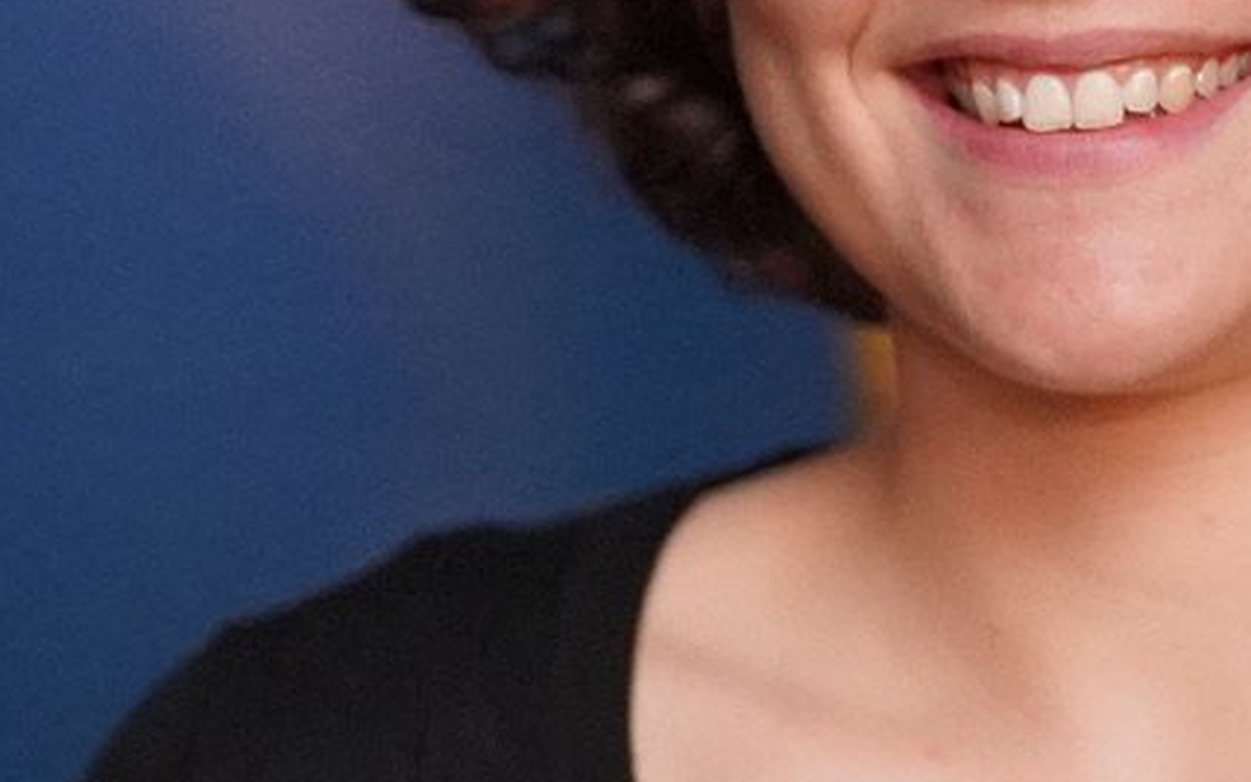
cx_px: -478
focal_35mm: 275
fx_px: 9377
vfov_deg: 4.7
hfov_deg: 7.5
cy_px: 1131
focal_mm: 50
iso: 6400
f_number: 1.4
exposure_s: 1/60
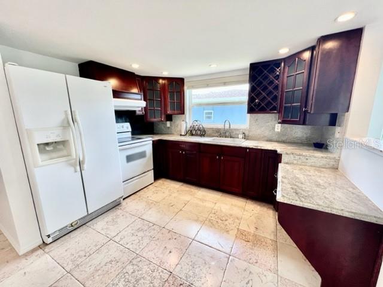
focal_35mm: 13
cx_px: 192
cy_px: 144
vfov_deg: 89.9
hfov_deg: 106.2
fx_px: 144
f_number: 1.8
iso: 100
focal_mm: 1.57
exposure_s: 1/120
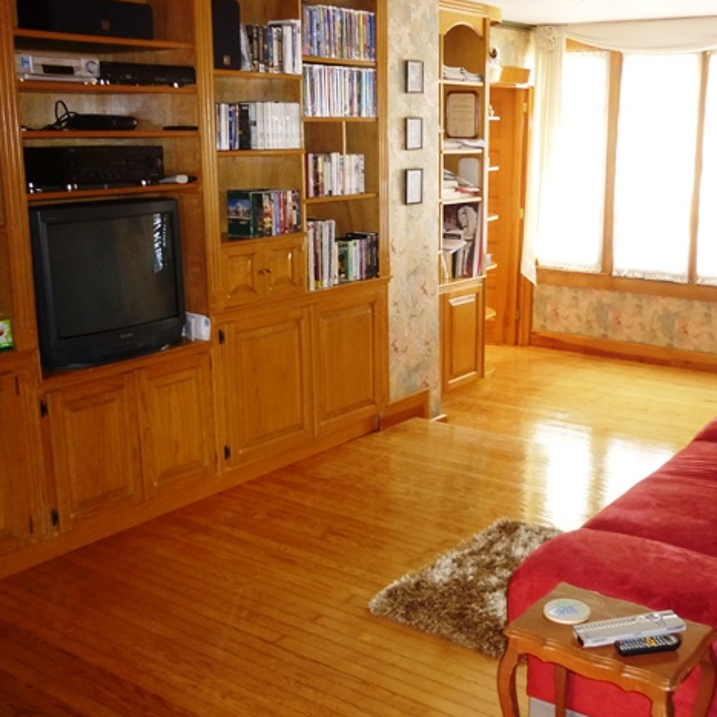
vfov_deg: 41.9
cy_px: 355
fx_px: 937
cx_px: 434
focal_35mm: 40
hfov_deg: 41.6
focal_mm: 5.5
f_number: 2.8
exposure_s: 1/8
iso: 250
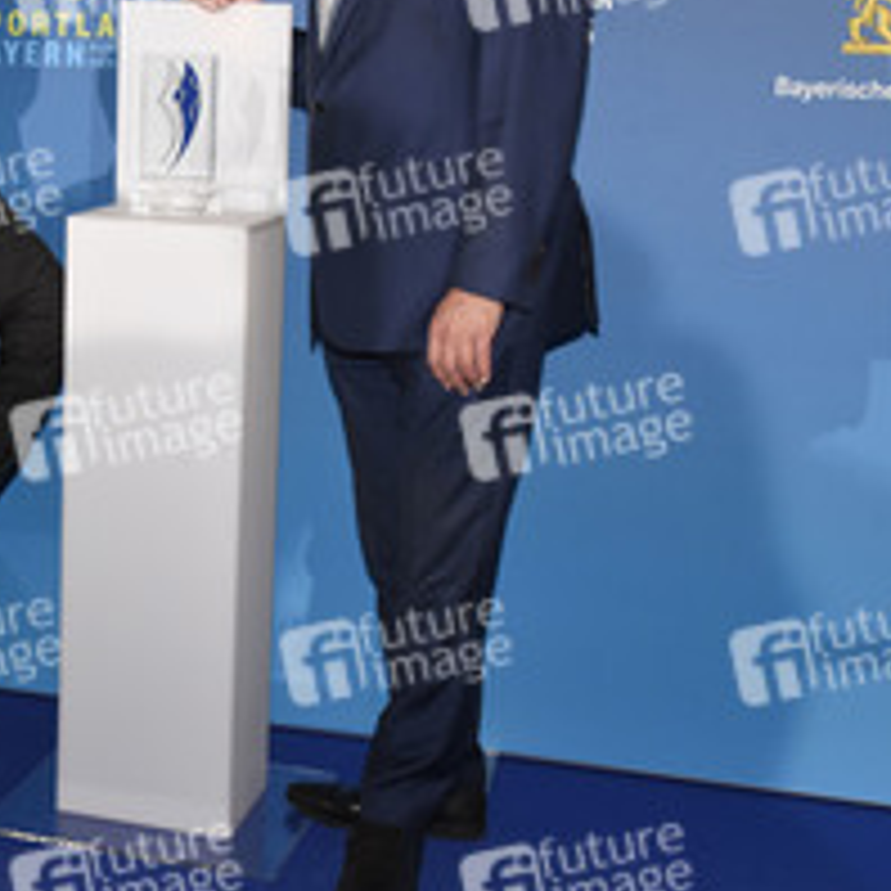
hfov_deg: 27.9
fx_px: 1689
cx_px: 7
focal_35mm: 58
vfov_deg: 29.4
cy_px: 315
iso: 2500
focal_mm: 30
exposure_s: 1/80
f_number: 6.3
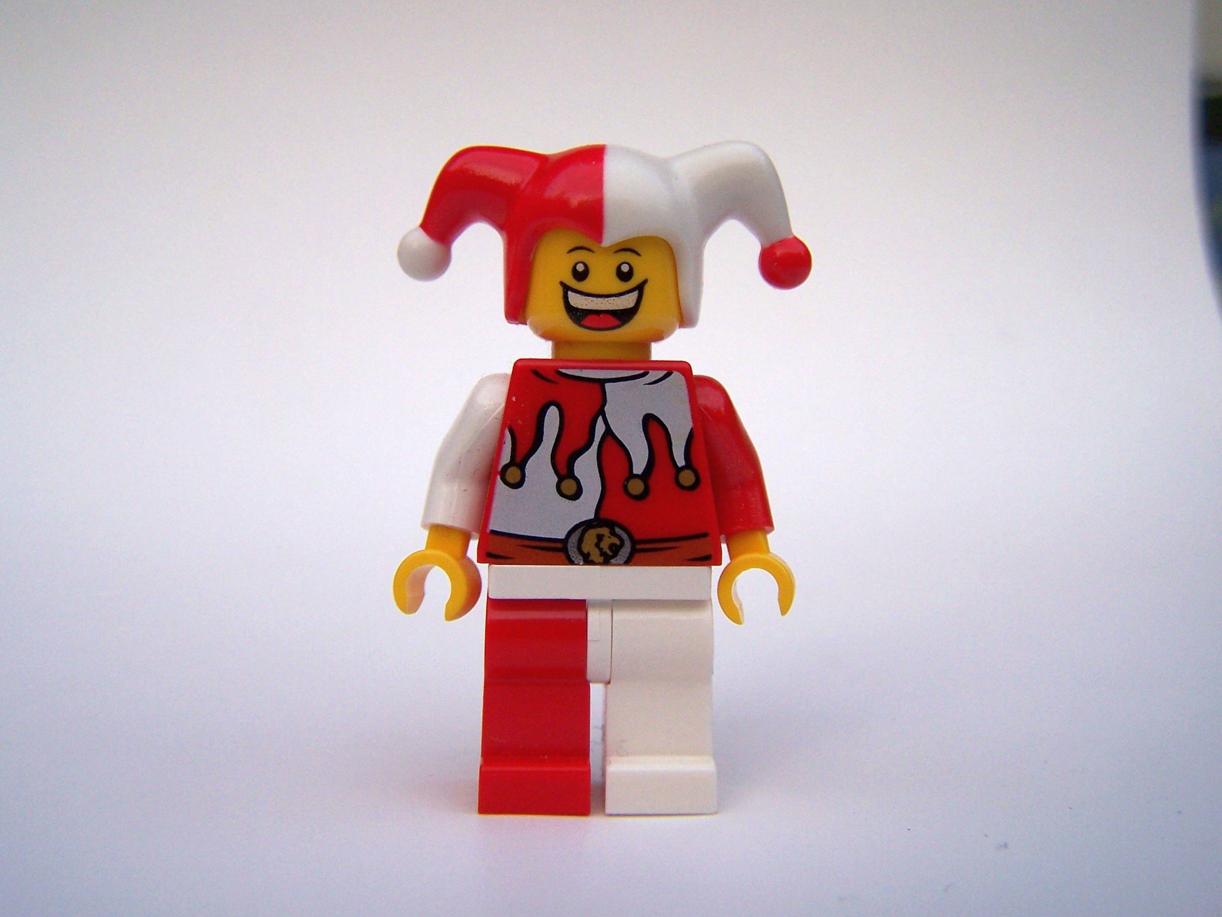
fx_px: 1341
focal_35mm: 38
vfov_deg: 37.7
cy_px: 458
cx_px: 611
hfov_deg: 49.0
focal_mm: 6.3
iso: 80
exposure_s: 1/125
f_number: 2.8
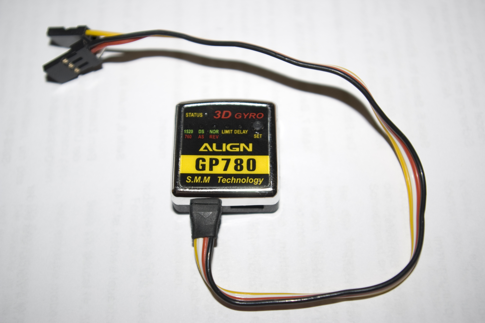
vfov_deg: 25.8
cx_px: 242
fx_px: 708
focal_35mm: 52
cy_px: 162
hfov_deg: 37.8
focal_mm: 35
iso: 200
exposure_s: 1/50
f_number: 4.5
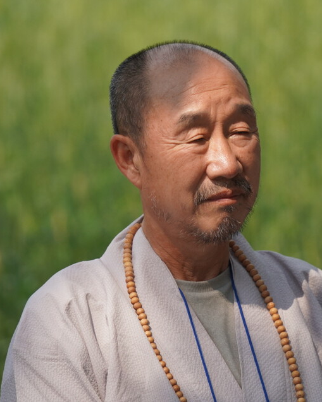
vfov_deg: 6.8
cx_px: 208
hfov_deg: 5.5
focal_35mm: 283
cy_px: 201
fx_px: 3370
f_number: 5.6
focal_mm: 200
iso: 100
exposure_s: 1/250
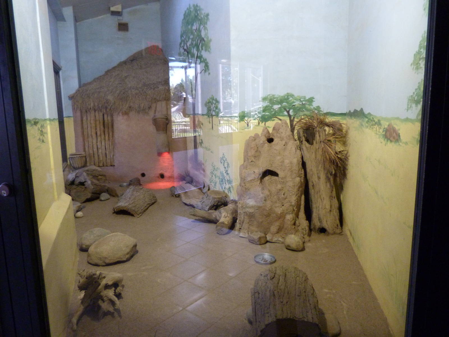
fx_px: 324
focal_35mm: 25
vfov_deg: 54.9
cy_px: 168
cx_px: 224
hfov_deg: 69.4
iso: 400
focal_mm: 4.5
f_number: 2.8
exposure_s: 1/30
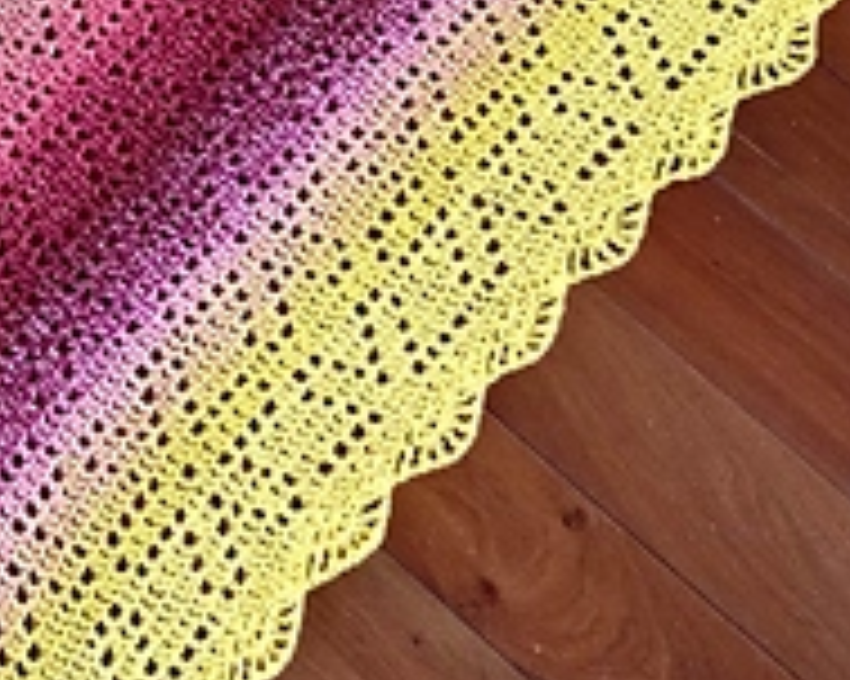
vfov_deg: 14.1
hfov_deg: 17.1
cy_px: -178
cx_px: -301
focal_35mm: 105
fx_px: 2640
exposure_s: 1/100
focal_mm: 22.3
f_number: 4
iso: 1600
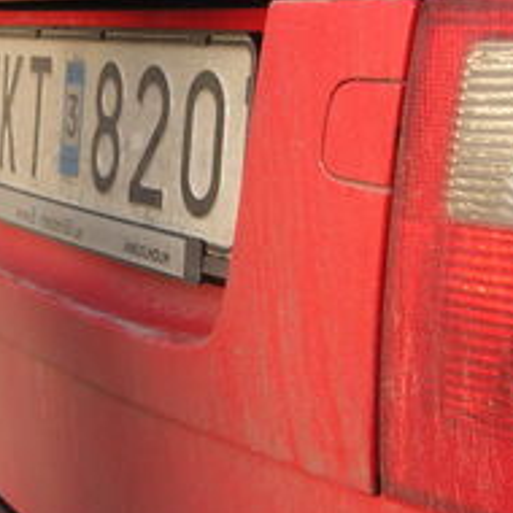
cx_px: 78
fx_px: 1844
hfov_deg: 15.7
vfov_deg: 15.8
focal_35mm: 110
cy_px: 224
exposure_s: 1/350
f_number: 2.8
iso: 50
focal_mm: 6.1
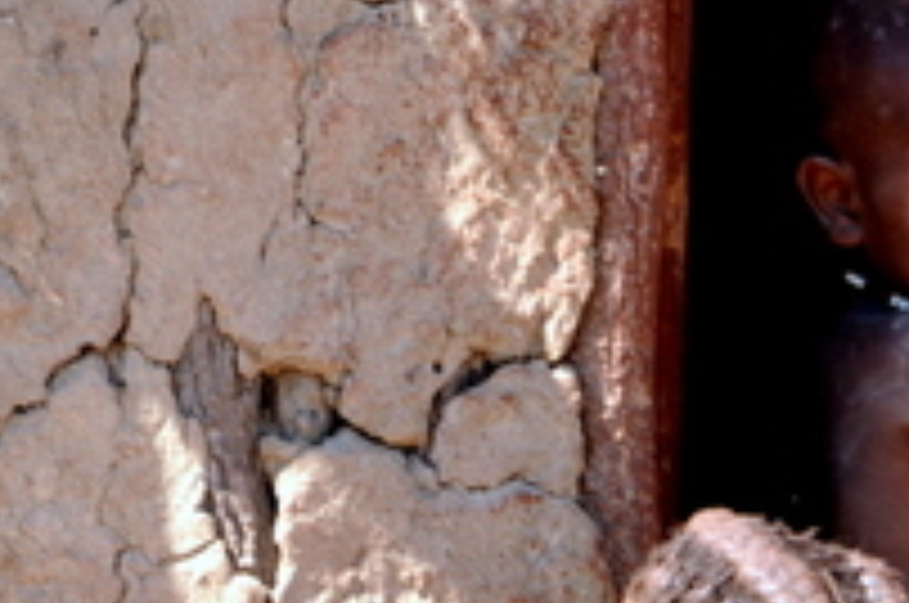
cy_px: 544
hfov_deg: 3.3
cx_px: 796
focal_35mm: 633
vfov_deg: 2.2
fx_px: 15961
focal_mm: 185
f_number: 6.3
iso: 200
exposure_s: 1/200
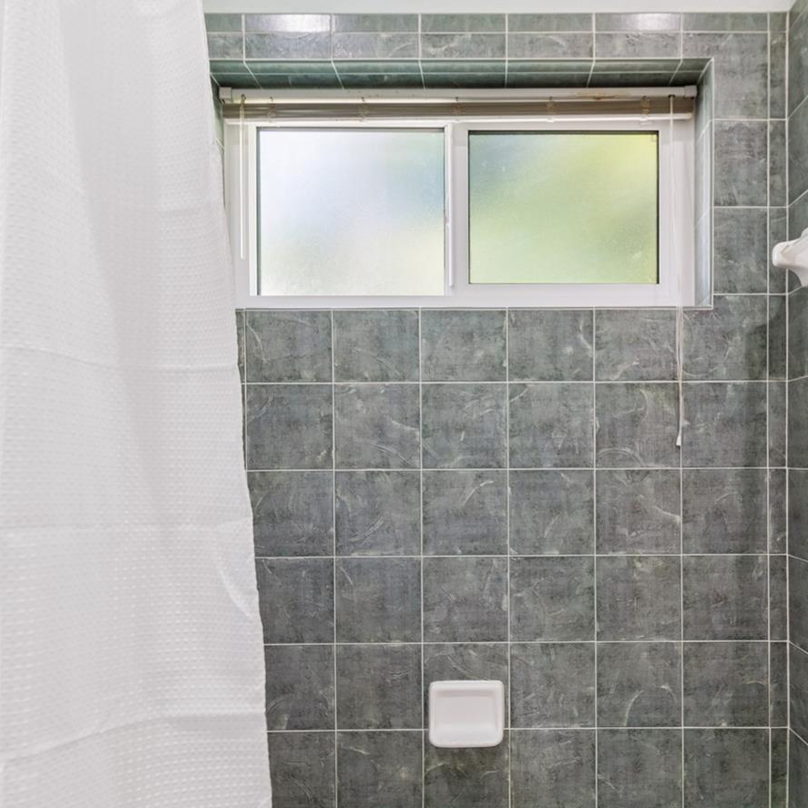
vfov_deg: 67.0
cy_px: 455
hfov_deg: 66.7
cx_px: 480
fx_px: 607
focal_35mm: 23
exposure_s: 1/5
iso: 100
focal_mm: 10
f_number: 7.1
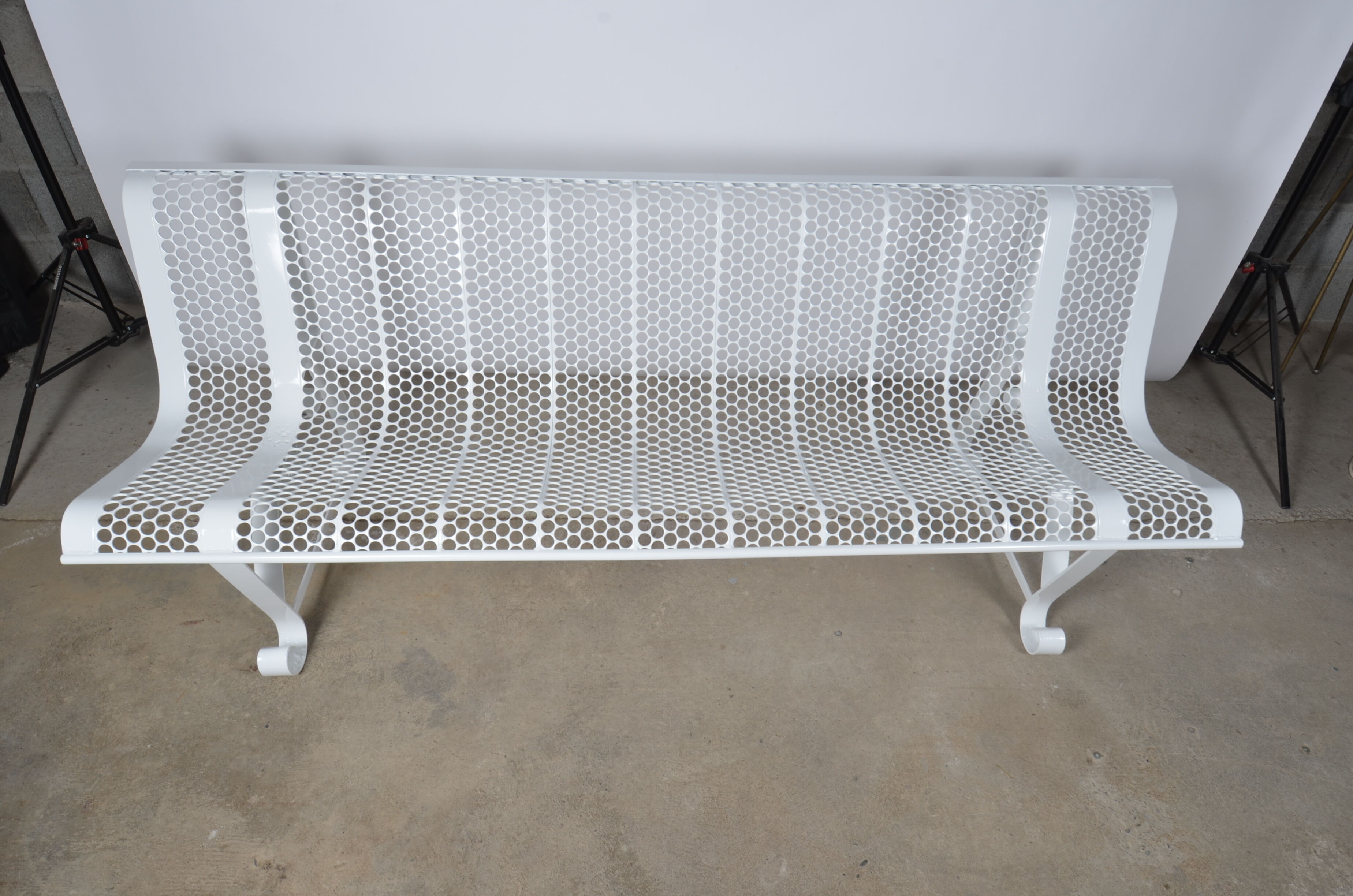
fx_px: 788
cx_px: 676
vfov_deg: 59.3
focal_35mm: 21
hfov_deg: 81.3
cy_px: 448
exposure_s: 1/125
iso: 100
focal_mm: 14
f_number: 11
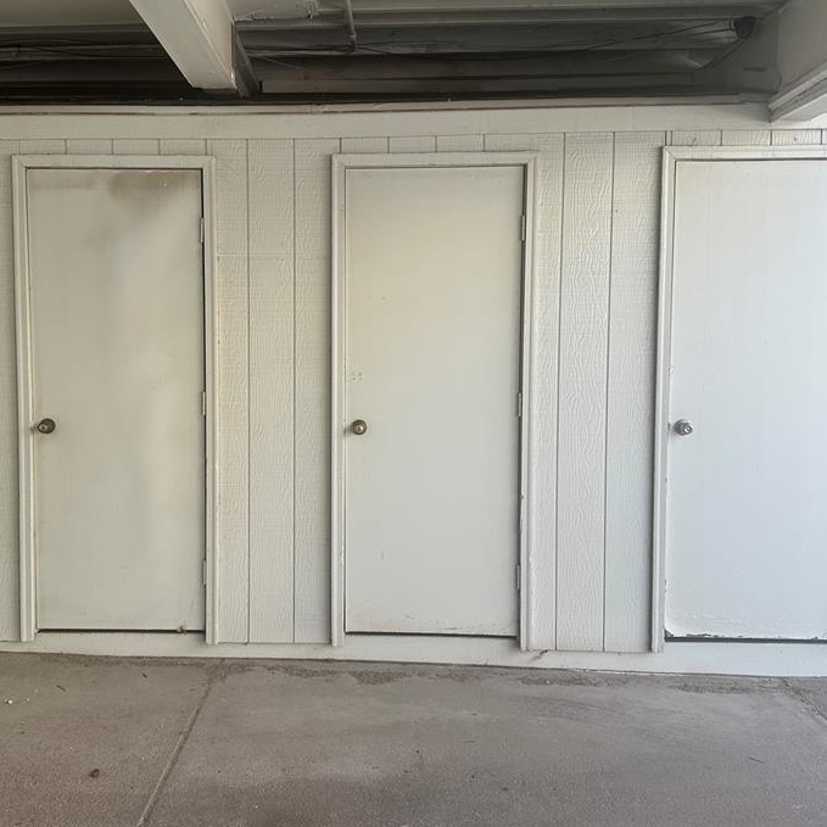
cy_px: 383
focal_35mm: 32
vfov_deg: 51.1
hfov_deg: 50.7
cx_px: 324
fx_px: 865
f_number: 1.78
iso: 80
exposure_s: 1/442
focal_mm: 6.86
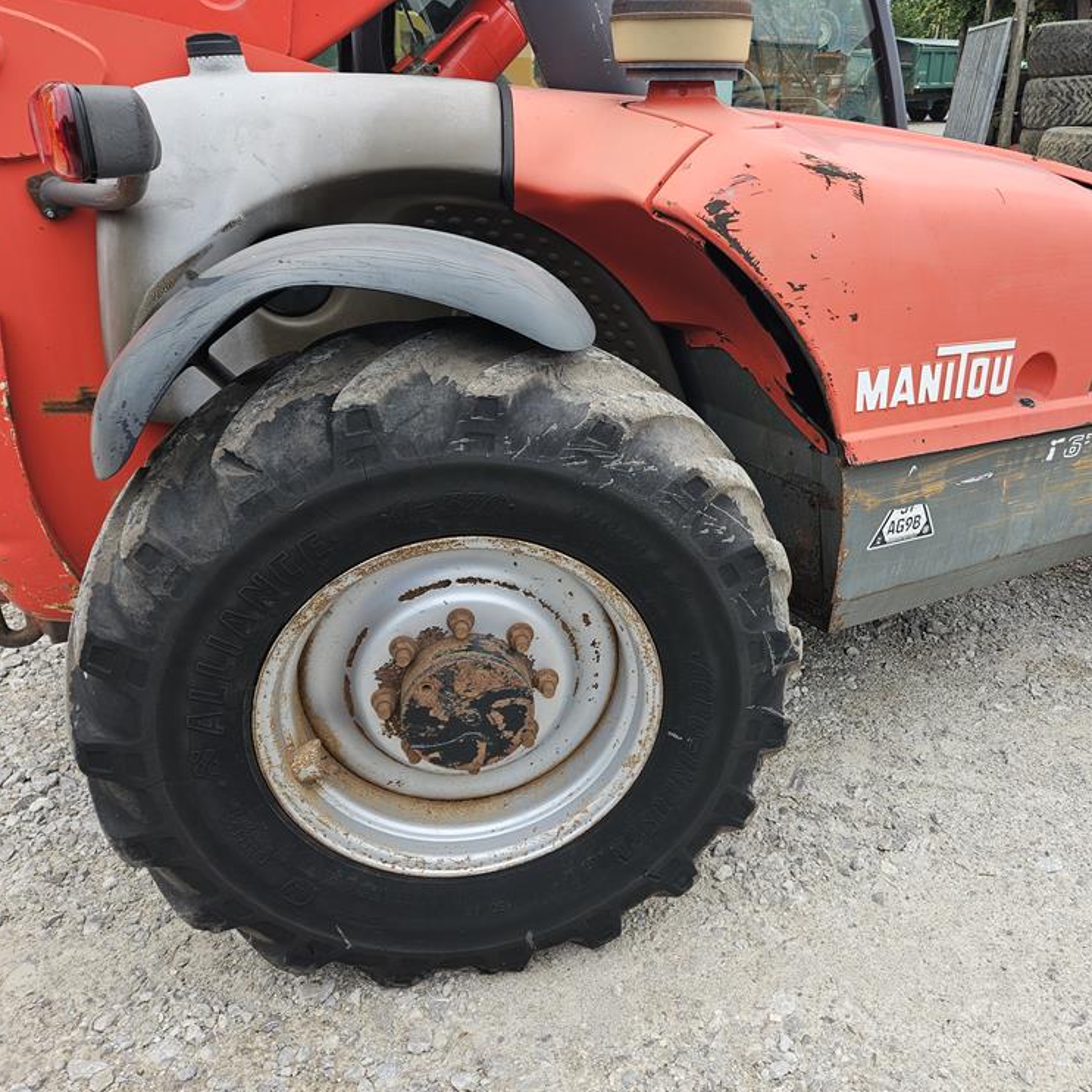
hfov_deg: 56.5
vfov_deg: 57.3
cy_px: 551
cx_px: 692
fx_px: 999
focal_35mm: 28
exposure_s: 1/487
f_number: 1.8
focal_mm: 5.4
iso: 25
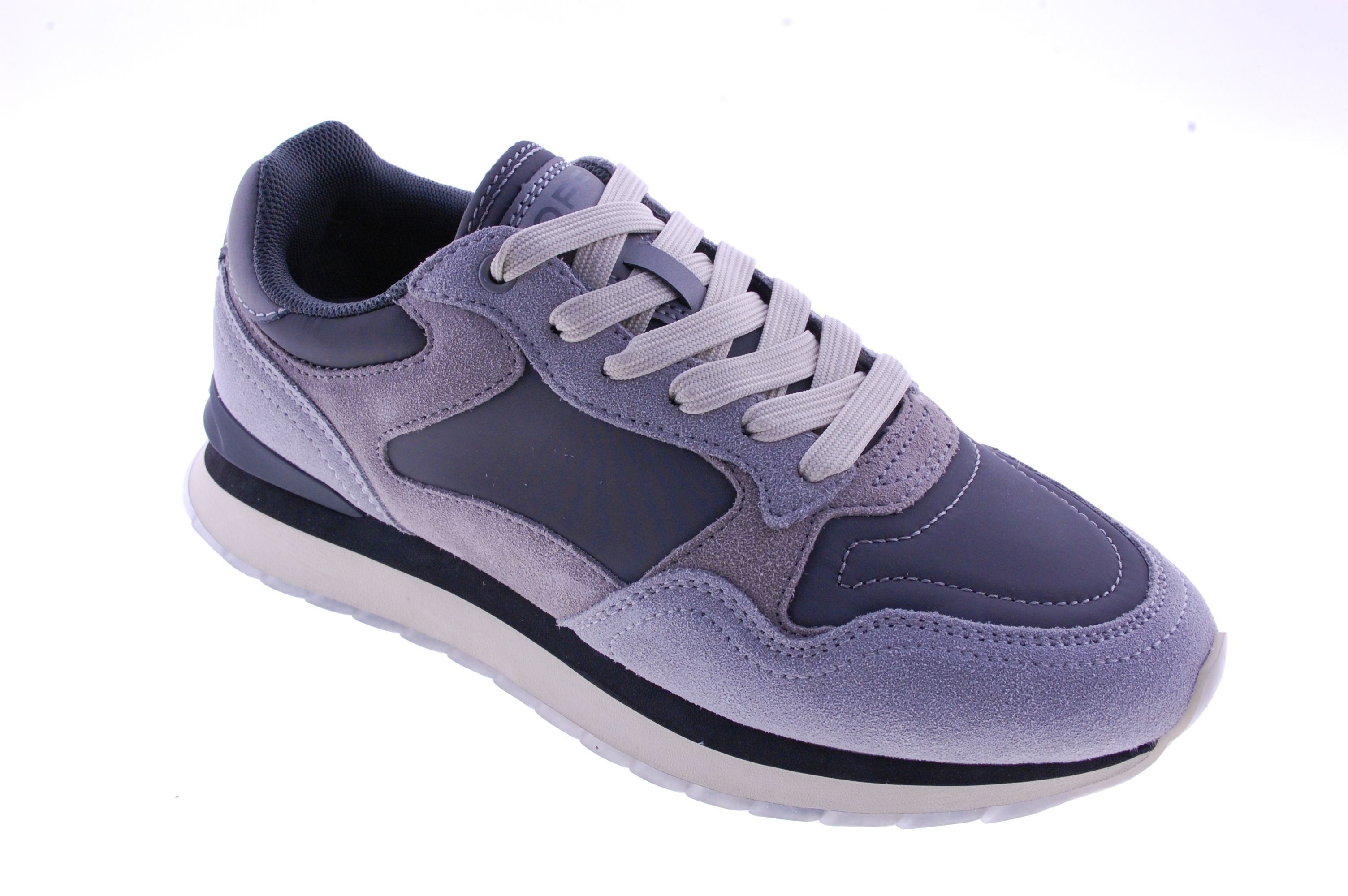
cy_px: 448
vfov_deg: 28.0
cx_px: 674
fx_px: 1796
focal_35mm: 48
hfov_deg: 41.1
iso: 800
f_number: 13
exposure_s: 1/30
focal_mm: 32
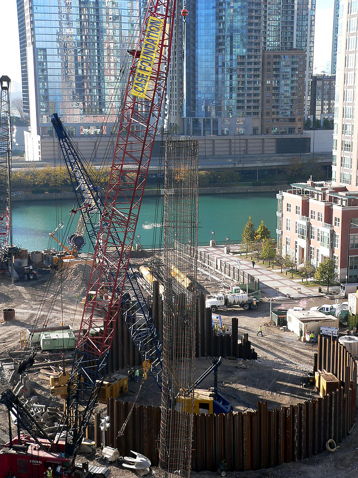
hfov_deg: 25.2
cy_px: 239
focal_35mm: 58
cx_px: 179
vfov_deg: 33.2
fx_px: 800
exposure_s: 1/250
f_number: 4
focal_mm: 9.7
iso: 80
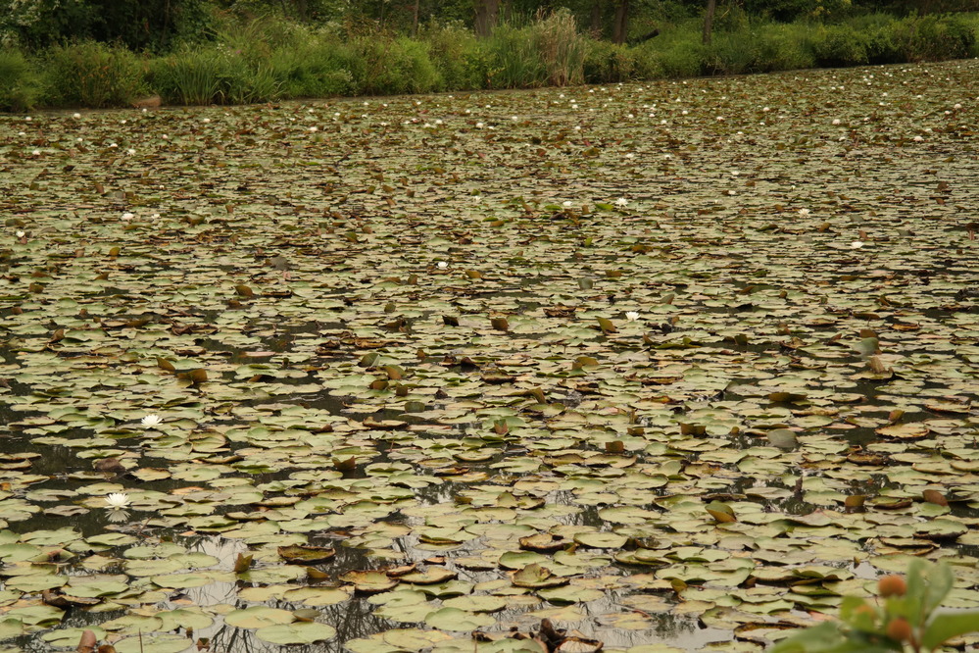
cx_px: 490
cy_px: 326
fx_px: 2284
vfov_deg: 16.3
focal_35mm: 84
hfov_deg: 24.2
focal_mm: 55
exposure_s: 1/160
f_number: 5.6
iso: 200
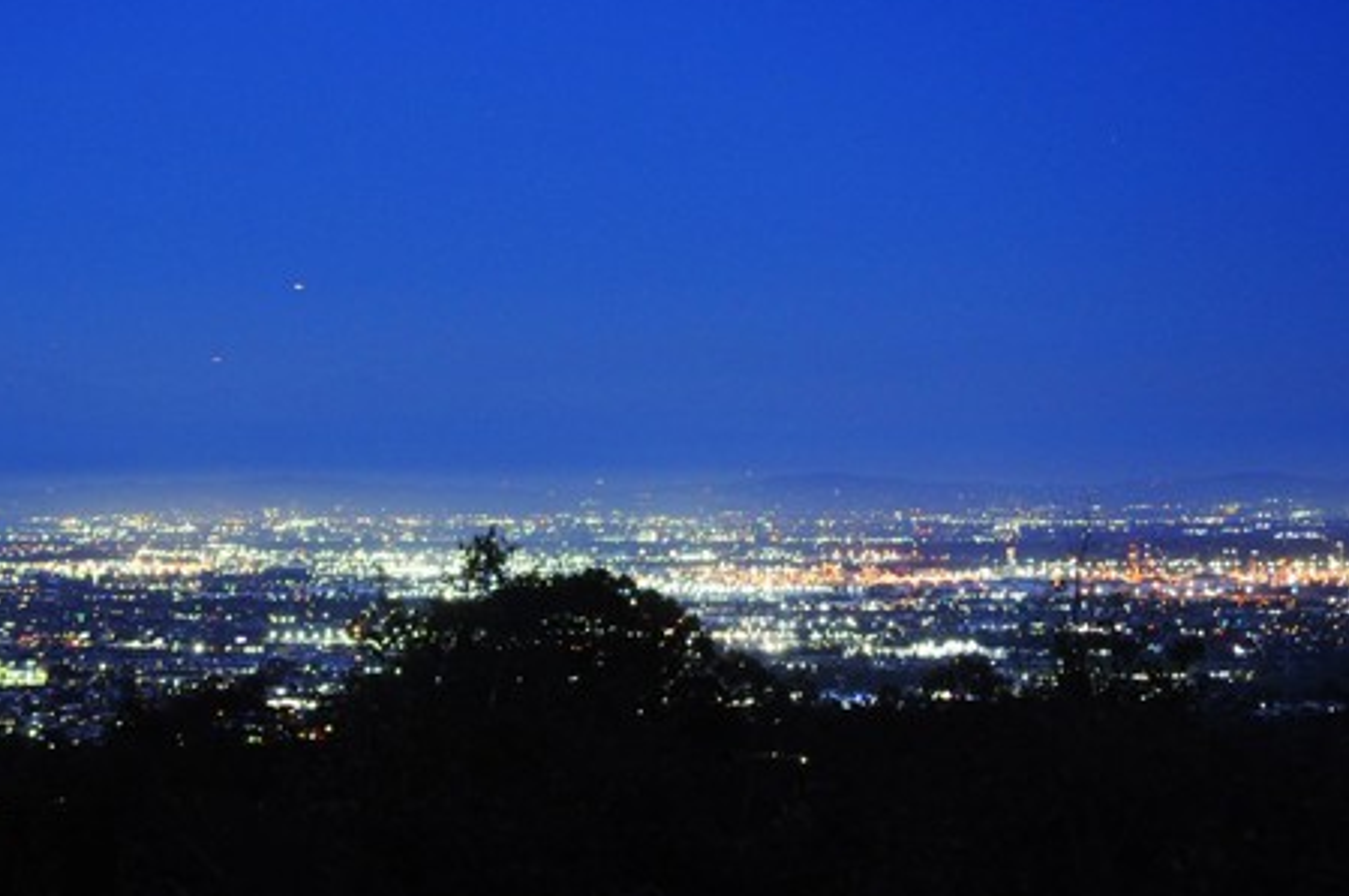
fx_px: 4405
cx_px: 451
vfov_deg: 11.6
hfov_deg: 17.4
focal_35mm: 118
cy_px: 522
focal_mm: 55
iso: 800
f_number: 5.6
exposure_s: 1/1.6
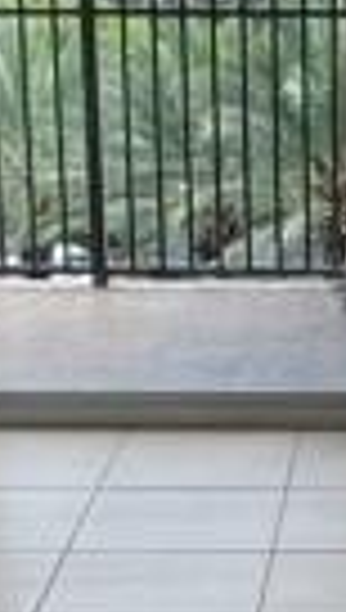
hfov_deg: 9.1
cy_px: 414
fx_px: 2159
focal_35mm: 133
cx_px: 395
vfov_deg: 16.1
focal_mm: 4.2
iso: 32
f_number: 1.6
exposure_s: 1/237
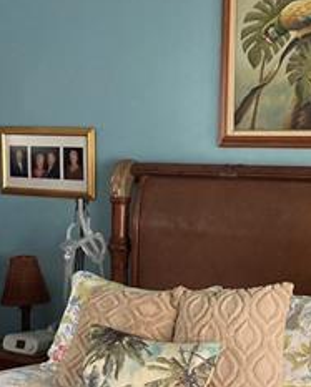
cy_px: 229
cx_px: 105
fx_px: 1033
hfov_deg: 17.1
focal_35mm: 90
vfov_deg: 21.2
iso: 500
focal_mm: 3.99
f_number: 1.8
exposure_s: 1/30
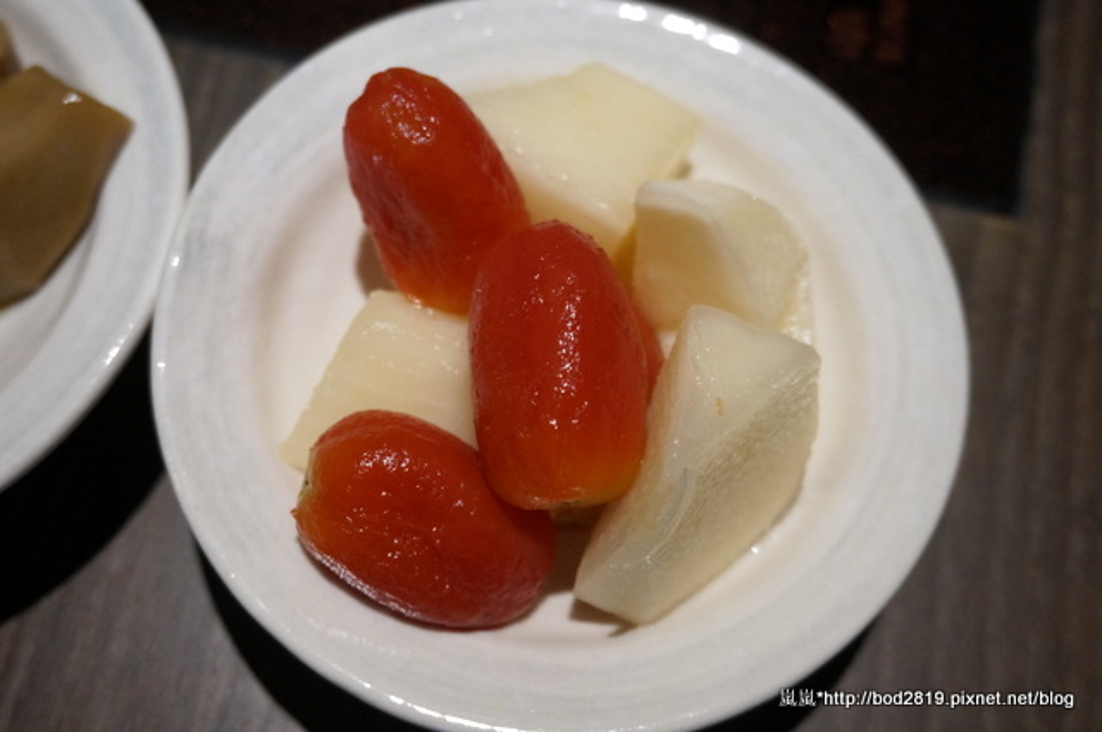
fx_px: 1192
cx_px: 551
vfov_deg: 34.1
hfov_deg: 49.6
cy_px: 366
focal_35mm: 39
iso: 1000
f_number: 4.5
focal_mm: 26
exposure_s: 1/60
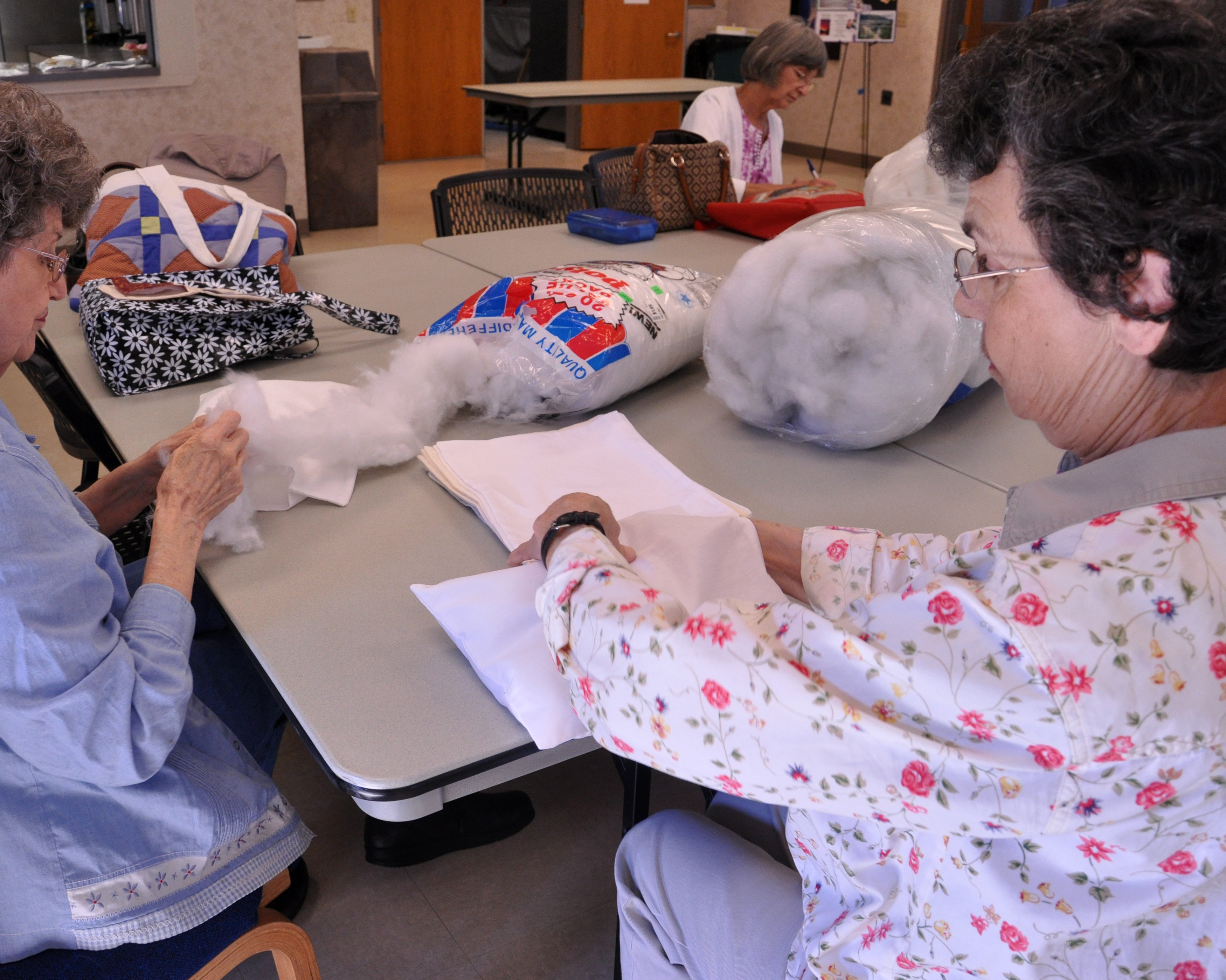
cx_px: 507
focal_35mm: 31
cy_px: 494
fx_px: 1125
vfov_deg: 47.1
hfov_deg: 56.9
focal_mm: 18
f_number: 5.6
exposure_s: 1/160
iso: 800
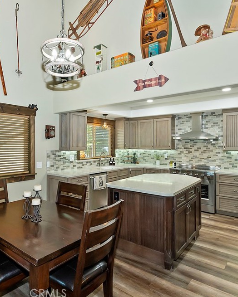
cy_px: 145
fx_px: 194
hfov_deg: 62.0
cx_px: 84
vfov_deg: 75.0
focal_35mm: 22
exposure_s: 1/30
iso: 400
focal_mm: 10
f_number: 8
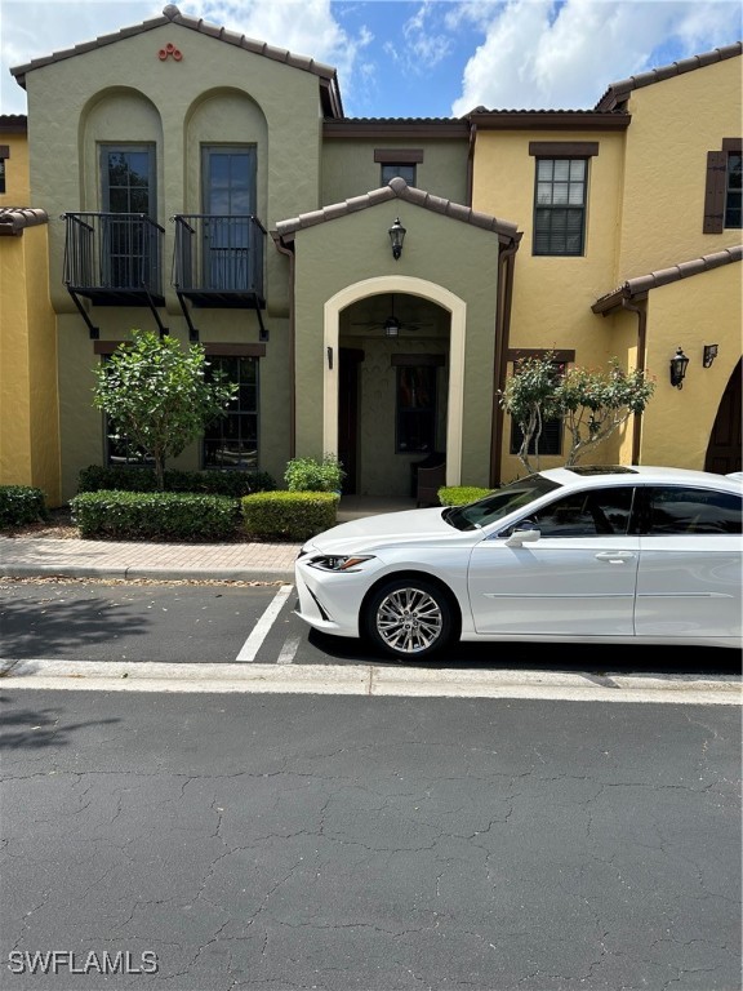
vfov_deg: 67.3
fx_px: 744
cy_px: 496
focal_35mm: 26
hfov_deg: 53.1
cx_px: 372
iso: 50
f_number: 1.5
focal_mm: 5.7
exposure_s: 1/2353
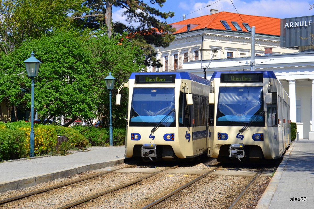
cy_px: 104
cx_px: 157
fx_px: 628
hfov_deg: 28.1
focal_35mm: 72
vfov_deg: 18.9
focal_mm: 48
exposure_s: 1/250
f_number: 8
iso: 100
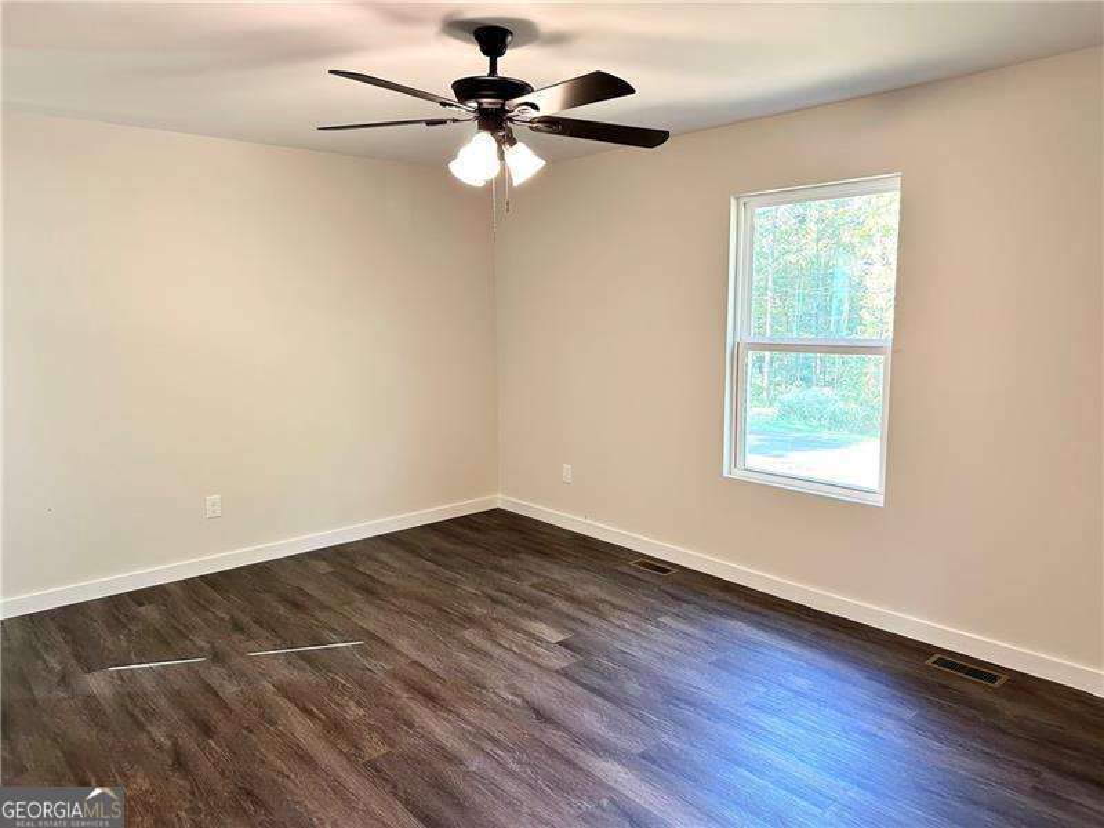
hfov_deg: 71.6
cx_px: 552
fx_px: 765
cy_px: 414
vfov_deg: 56.8
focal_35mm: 24
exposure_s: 1/60
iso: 125
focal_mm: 6.86
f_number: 1.78
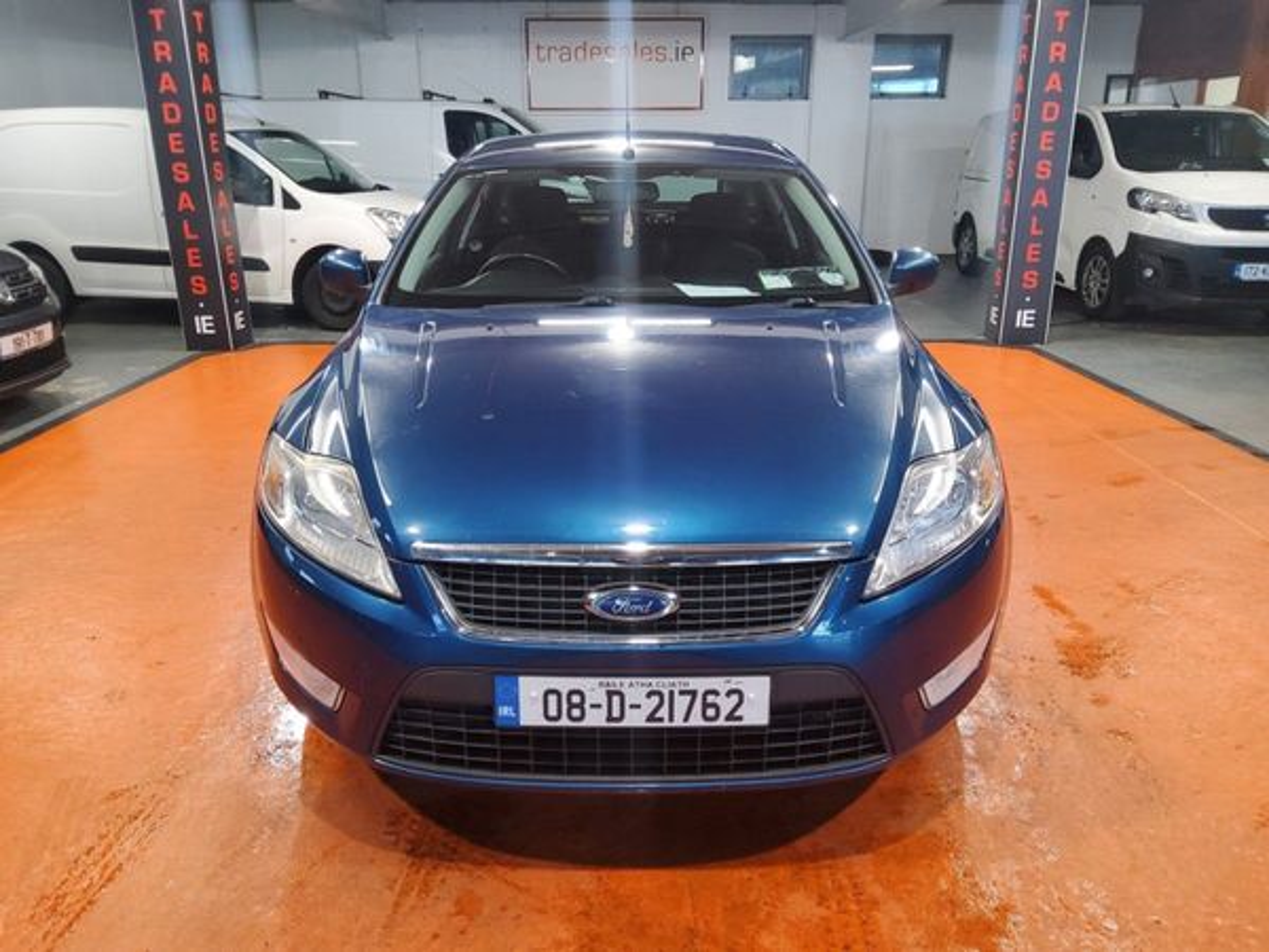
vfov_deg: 53.1
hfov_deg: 67.3
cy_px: 476
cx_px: 634
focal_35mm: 26
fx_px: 953
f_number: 2
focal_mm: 3.08
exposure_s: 1/50
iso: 250
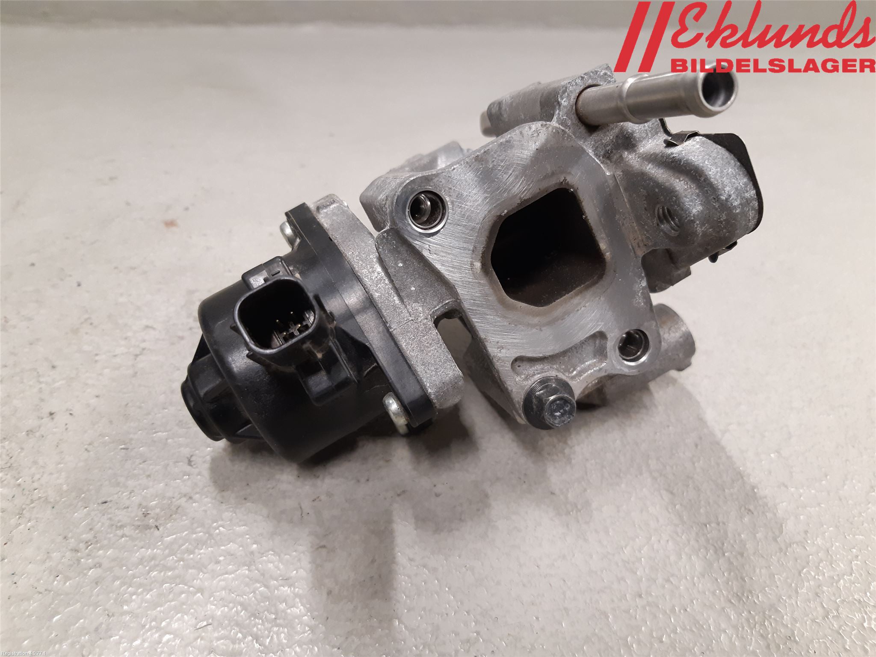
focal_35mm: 26
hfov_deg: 67.3
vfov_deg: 53.1
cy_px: 328
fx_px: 658
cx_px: 438
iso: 160
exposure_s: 1/50
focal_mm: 3.93
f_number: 1.7
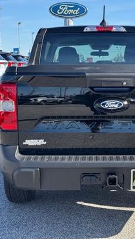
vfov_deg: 29.7
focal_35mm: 71
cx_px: 103
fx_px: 451
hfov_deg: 16.9
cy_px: 118
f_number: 1.78
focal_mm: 6.76
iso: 64
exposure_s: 1/1458
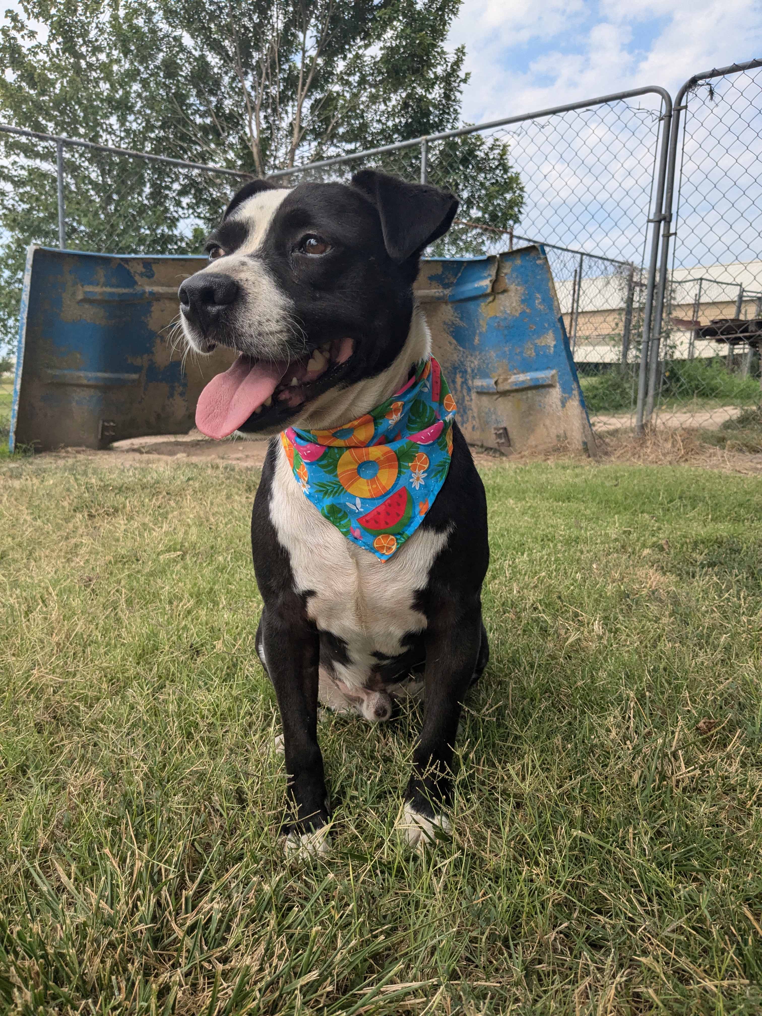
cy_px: 508
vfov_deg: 65.3
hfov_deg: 51.4
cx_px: 381
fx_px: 792
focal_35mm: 27
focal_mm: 4.38
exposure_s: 1/1949
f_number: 1.73
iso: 60
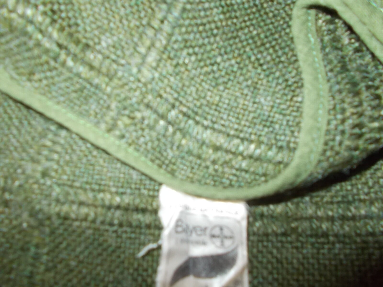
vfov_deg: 53.1
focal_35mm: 26
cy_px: 144
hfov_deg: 67.3
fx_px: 288
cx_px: 192
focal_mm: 4.6
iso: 200
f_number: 3.2
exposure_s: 1/25
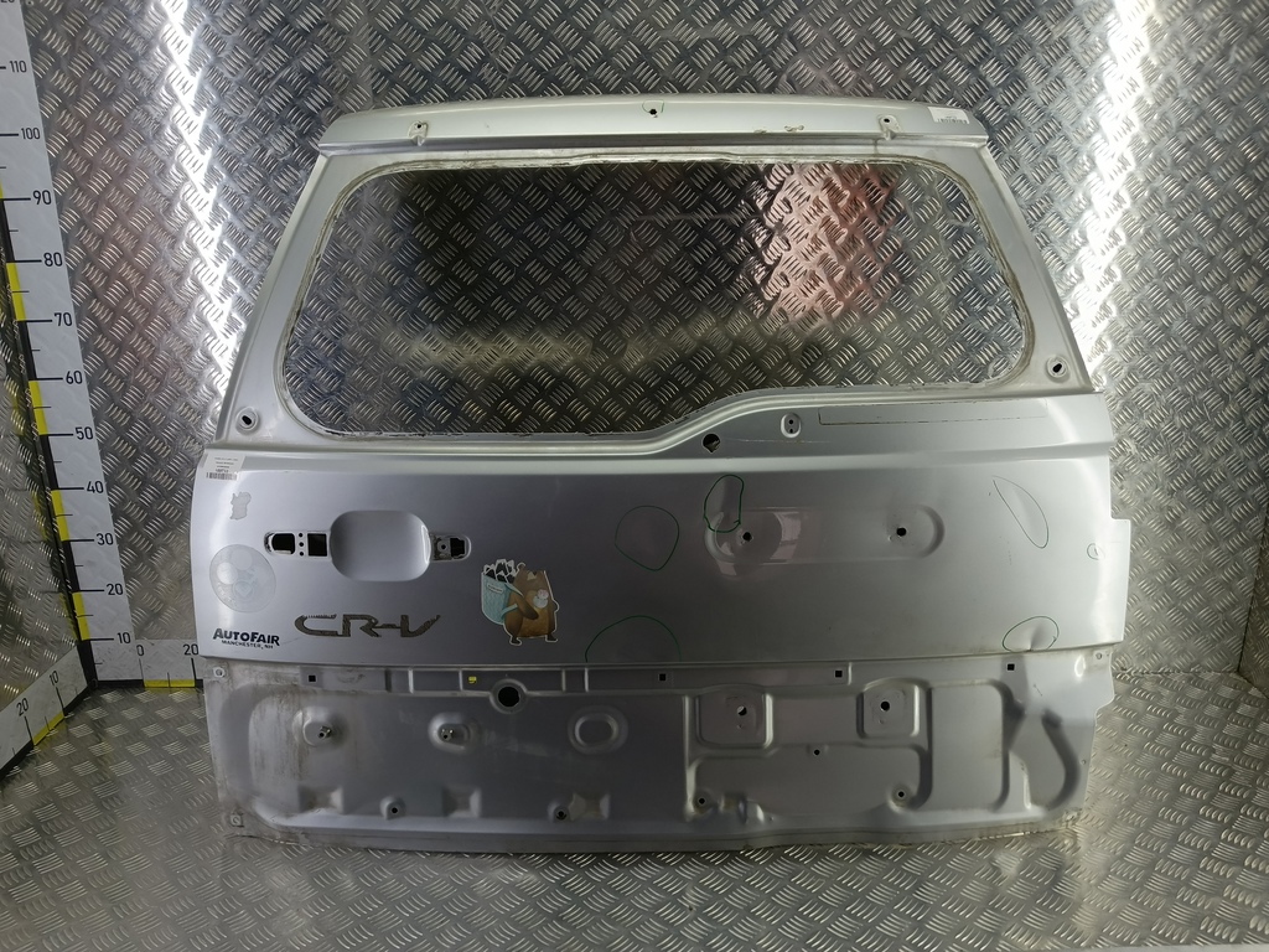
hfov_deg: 65.3
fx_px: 990
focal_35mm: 27
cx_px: 634
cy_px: 476
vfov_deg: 51.4
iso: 78
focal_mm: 4.11
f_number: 1.6
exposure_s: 1/50
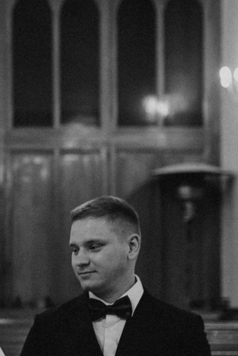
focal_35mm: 127
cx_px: -175
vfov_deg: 16.1
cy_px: 241
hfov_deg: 10.3
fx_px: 1258
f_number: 1.8
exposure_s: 1/160
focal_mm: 35
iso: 640
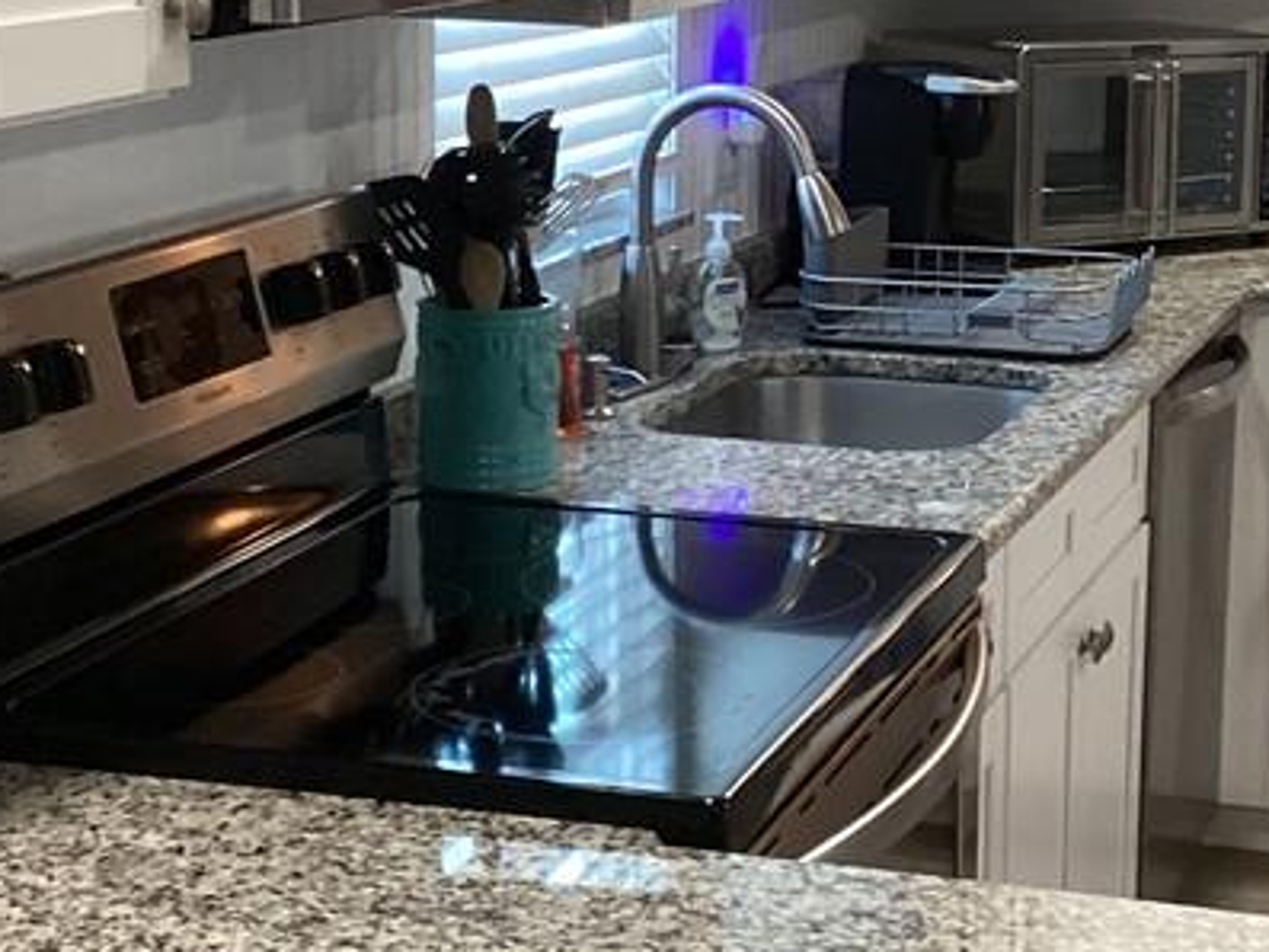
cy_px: 335
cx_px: 799
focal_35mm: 80
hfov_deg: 24.3
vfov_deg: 18.4
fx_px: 2934
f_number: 2.4
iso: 160
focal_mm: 3.3
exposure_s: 1/60
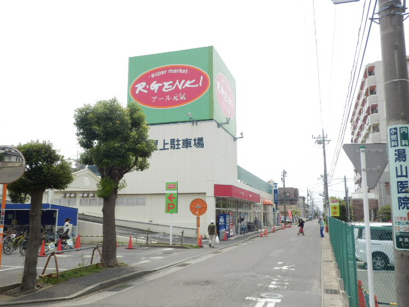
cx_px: 204
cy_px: 154
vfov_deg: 38.7
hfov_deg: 50.1
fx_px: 437
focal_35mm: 37
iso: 80
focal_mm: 6.6
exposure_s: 1/640
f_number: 3.9
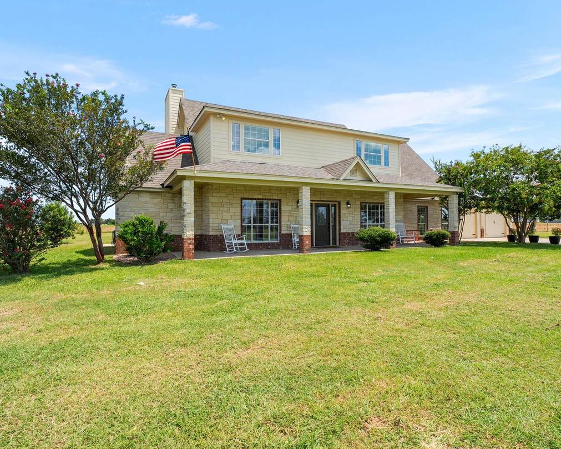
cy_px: 223
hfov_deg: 83.3
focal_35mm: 19
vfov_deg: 70.9
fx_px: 315
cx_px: 284
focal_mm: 16
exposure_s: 1/100
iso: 100
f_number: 9
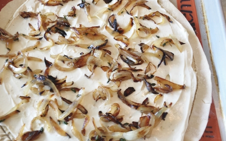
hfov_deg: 49.0
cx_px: 92
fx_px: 246
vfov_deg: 32.0
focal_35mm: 40
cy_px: 70
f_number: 2.2
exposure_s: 1/60
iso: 32
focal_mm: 4.15
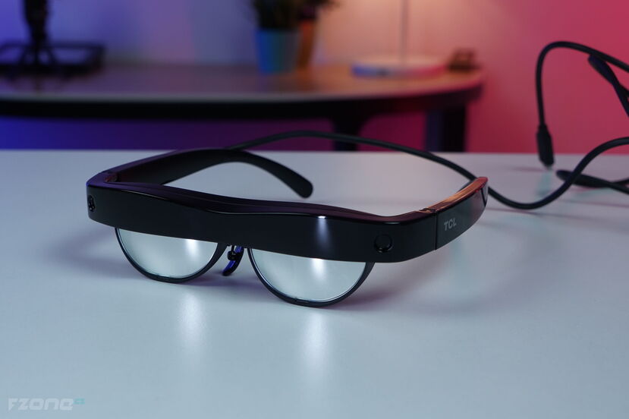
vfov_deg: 35.0
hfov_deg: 50.7
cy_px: 210
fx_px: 664
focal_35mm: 38
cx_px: 314
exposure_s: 1/160
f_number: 7.1
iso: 640
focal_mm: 38
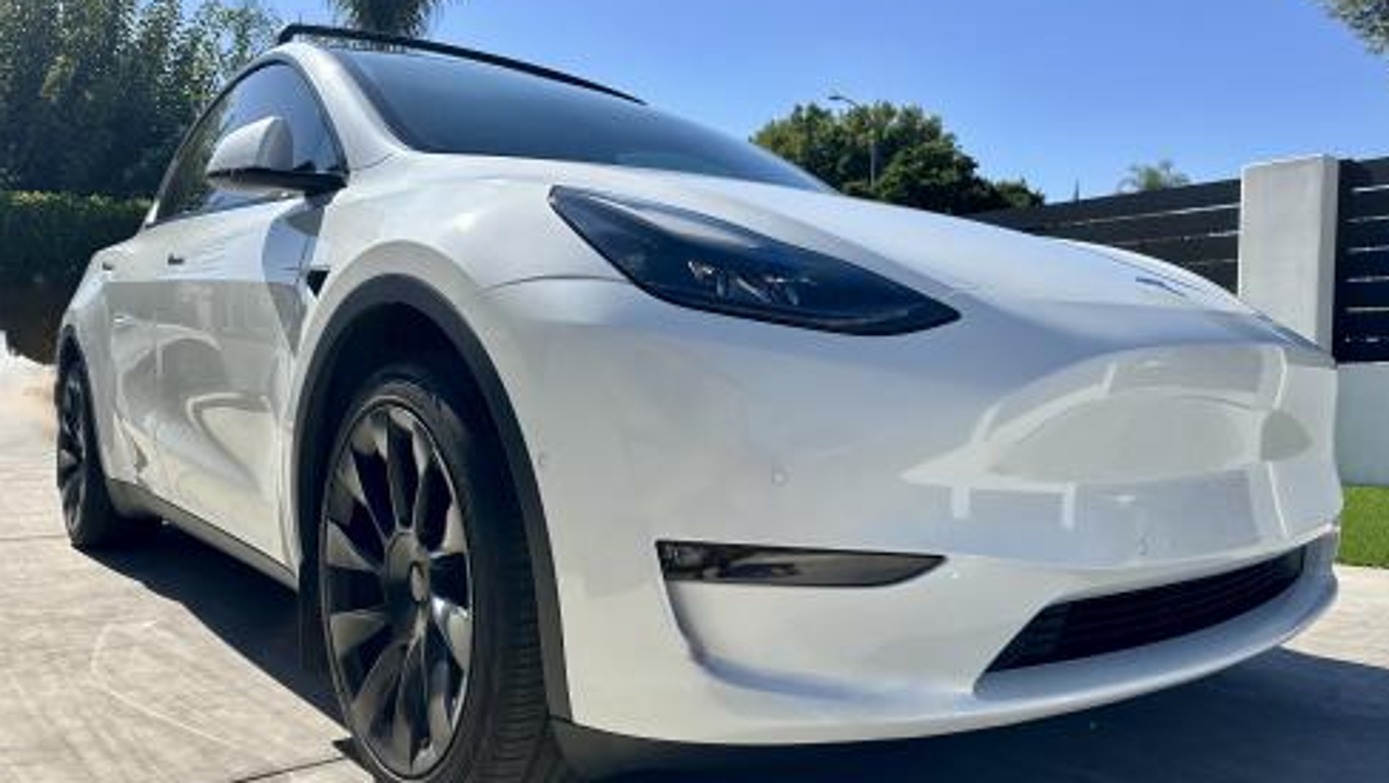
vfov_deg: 42.9
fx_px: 995
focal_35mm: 27
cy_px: 410
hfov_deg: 69.8
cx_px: 714
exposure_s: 1/5525
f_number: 1.78
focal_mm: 6.86
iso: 80
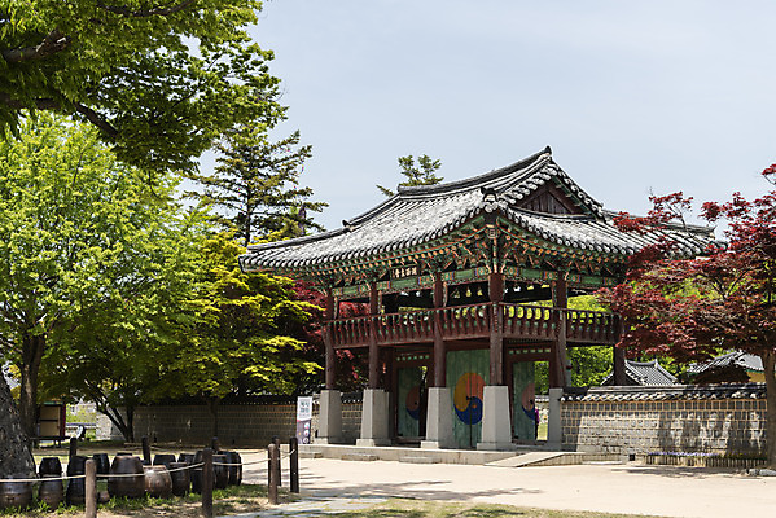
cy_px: 259
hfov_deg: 38.2
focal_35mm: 52
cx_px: 388
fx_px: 1121
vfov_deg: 26.0
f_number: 5.6
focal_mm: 52
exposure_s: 1/400
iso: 100
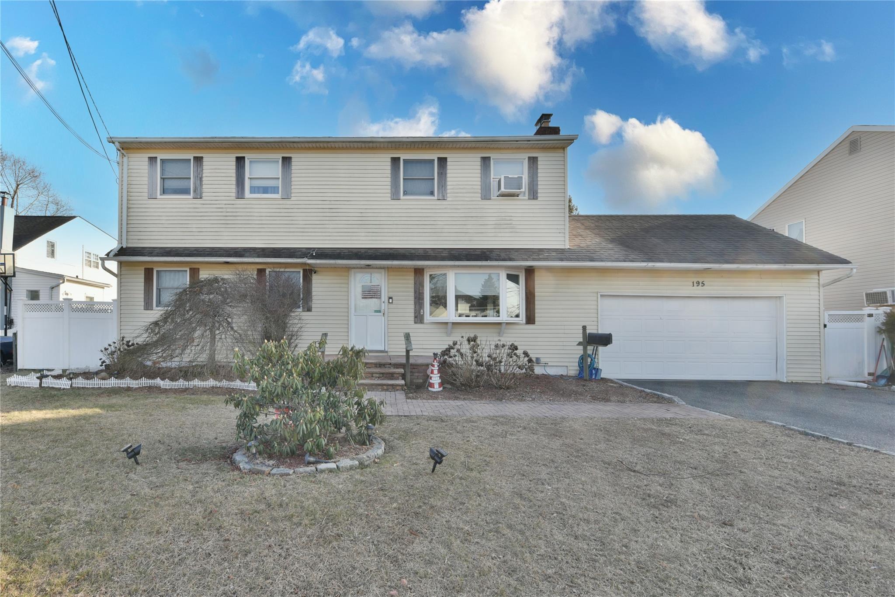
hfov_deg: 100.4
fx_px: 373
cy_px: 298
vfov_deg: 77.3
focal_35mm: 15
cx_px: 448
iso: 250
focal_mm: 15
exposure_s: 1/100
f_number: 9
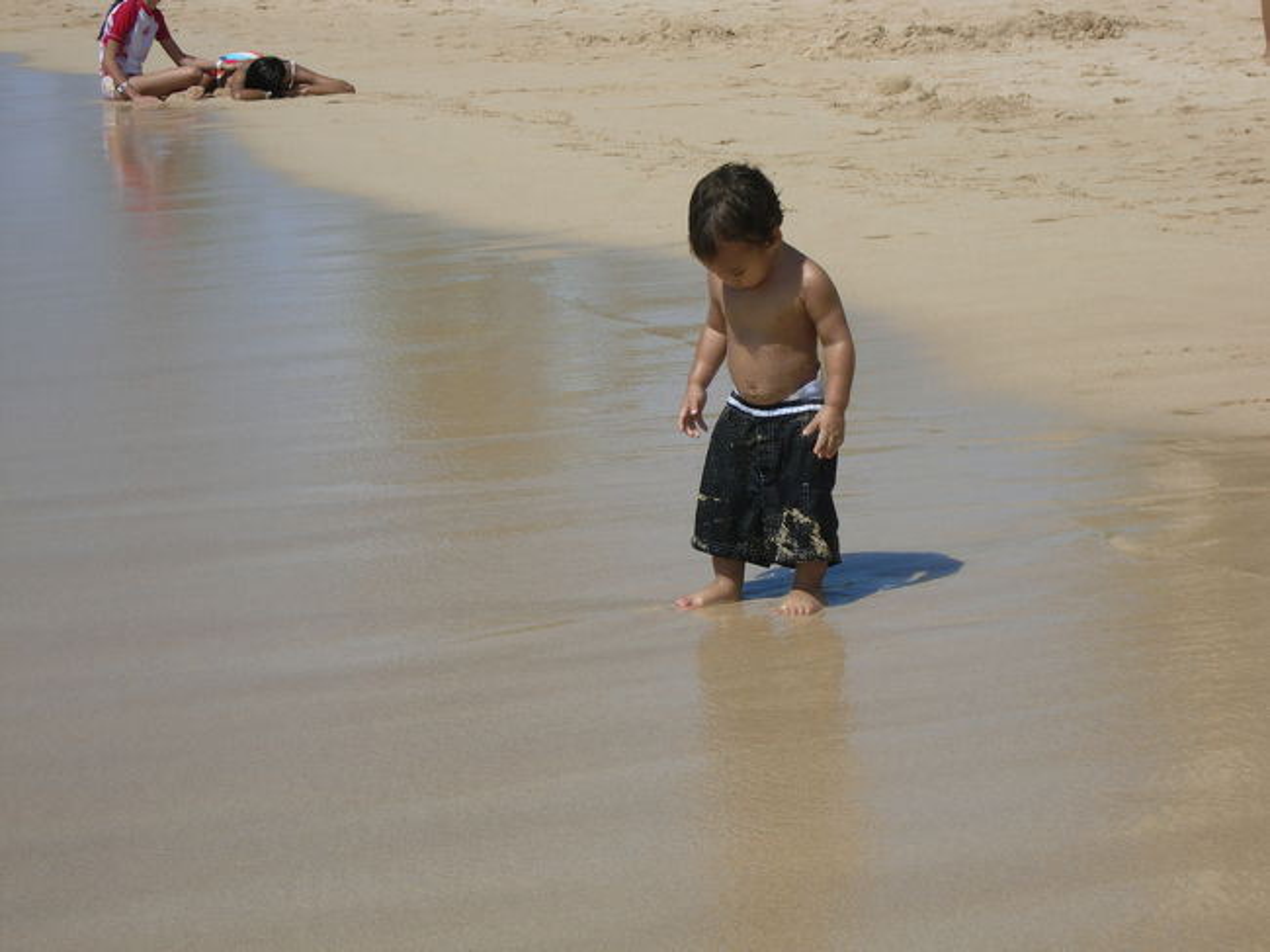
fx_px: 4108
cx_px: 635
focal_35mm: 112
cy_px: 476
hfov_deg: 17.6
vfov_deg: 13.2
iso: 64
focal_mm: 19.6
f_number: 5.8
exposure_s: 1/800
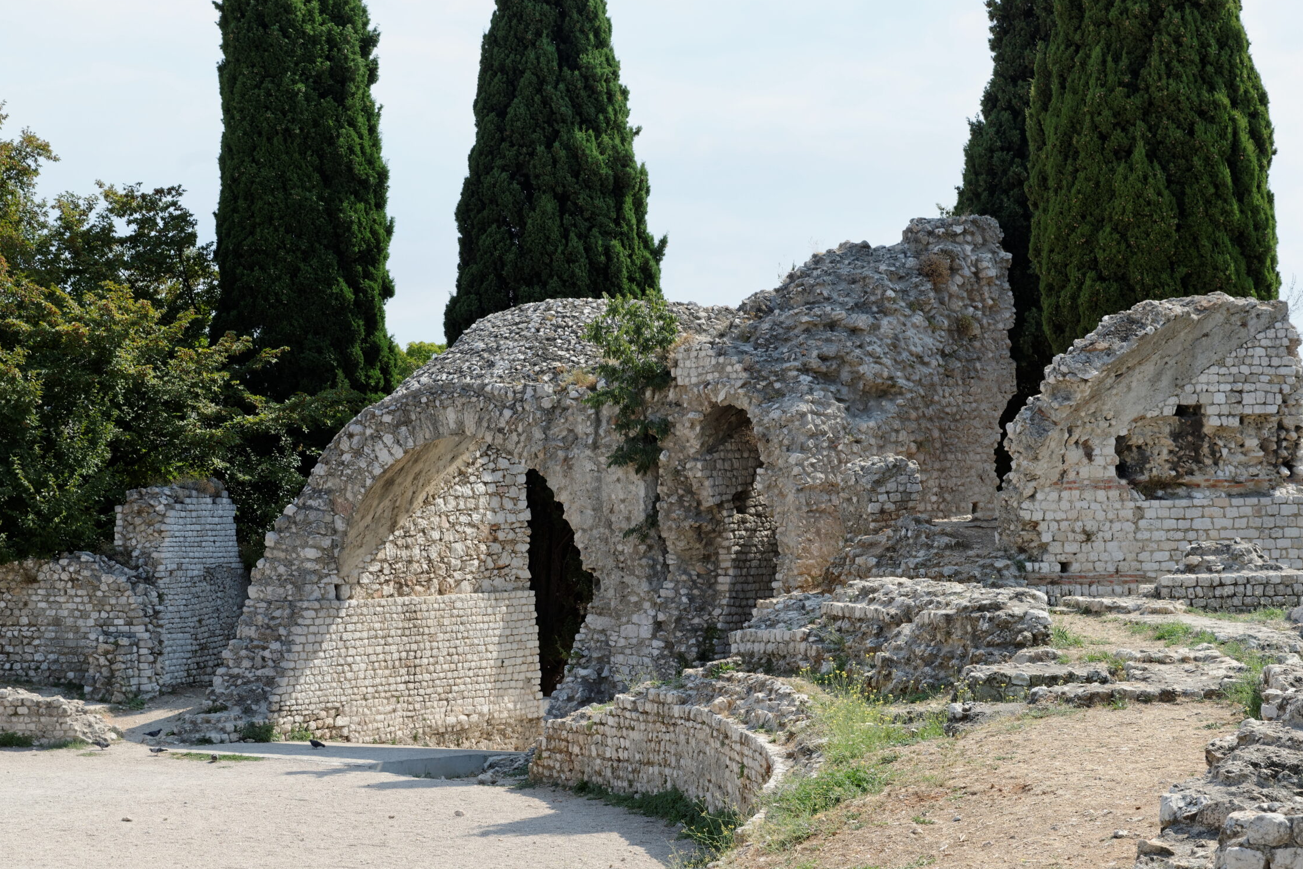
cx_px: 618
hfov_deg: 30.1
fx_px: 2425
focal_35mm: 67
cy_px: 465
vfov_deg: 20.3
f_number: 8
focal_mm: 58
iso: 125
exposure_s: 1/250
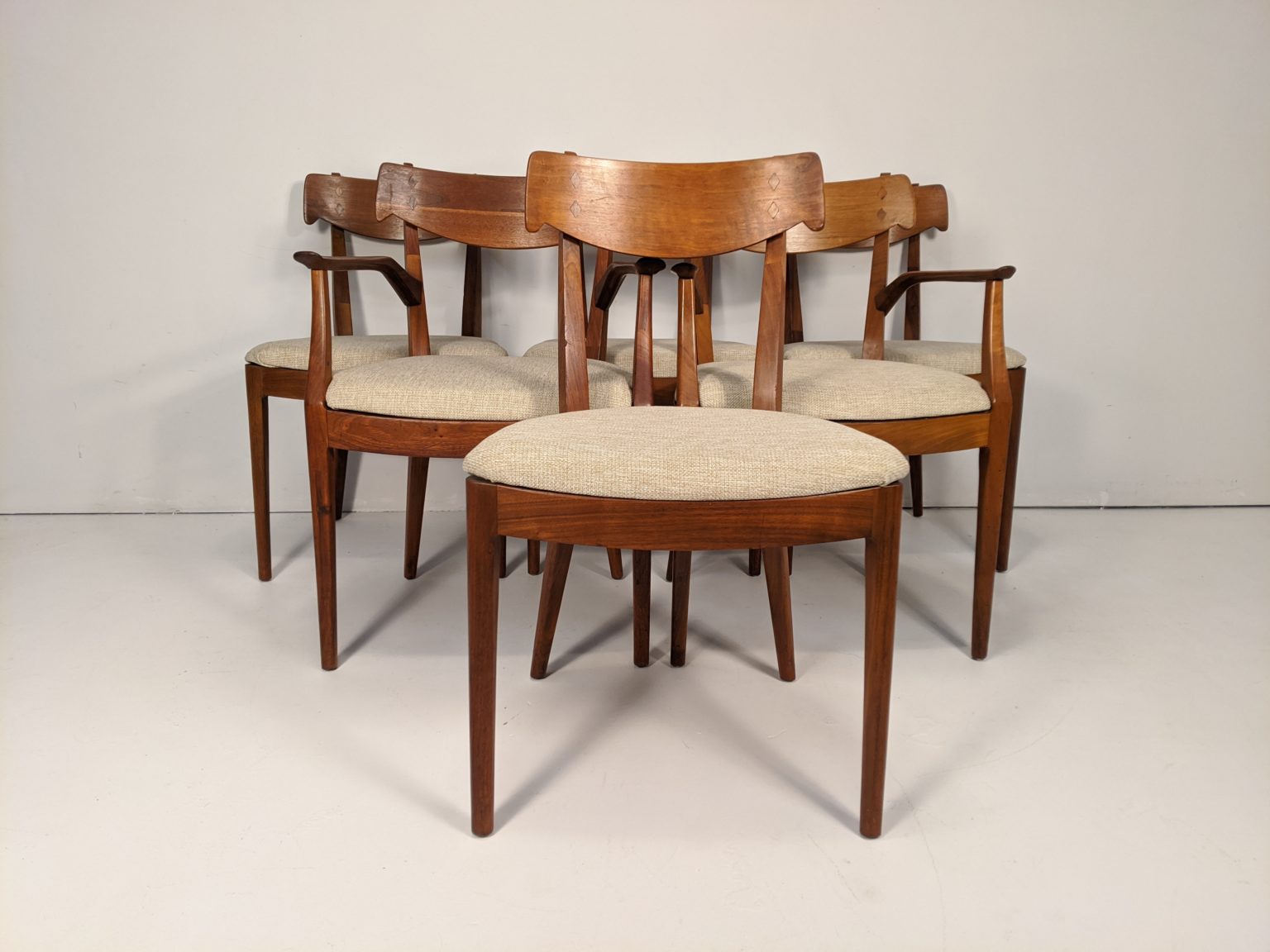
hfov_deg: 65.3
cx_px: 635
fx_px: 991
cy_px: 476
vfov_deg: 51.4
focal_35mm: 27
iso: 235
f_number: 1.8
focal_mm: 4.44
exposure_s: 1/120
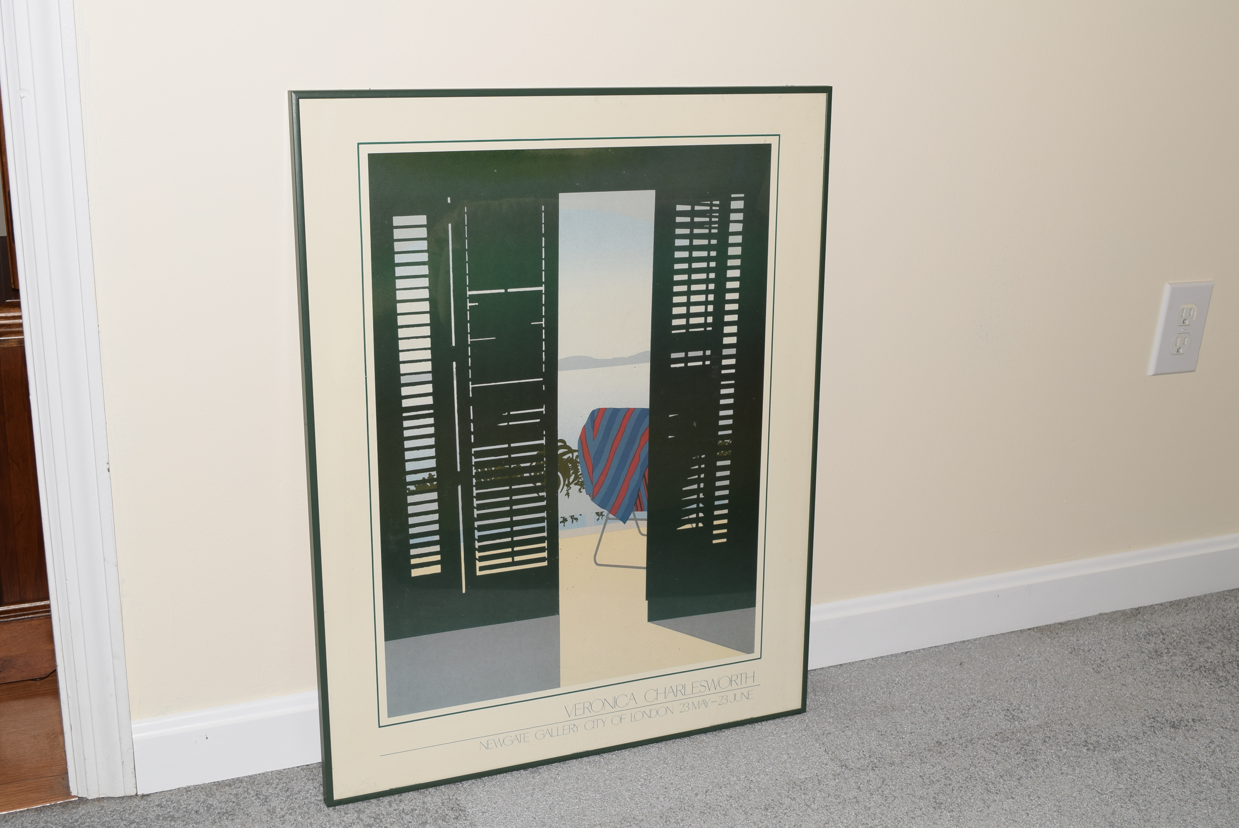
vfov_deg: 30.9
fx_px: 1498
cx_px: 620
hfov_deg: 44.9
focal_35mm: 44
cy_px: 414
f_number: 8
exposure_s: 1/60
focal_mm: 29
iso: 100
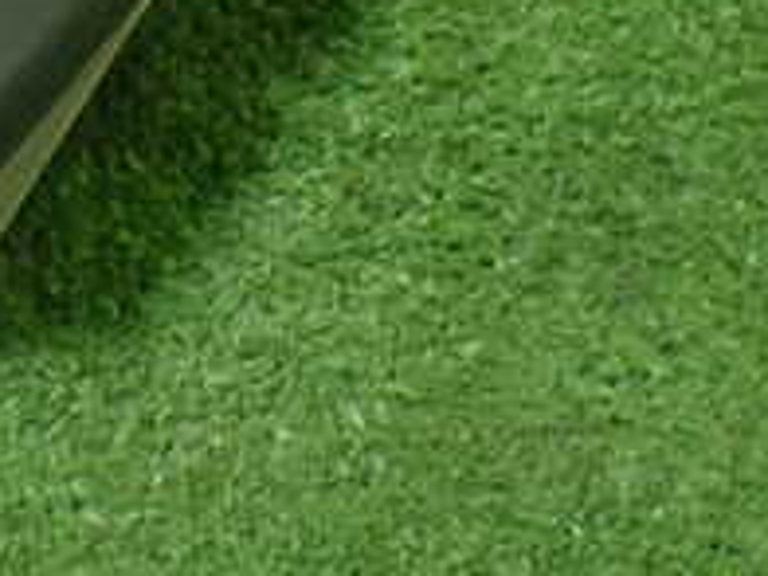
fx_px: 2041
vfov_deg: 15.4
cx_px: -153
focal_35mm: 92
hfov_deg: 20.0
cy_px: -141
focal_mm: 5.4
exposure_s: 1/125
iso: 800
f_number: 2.3
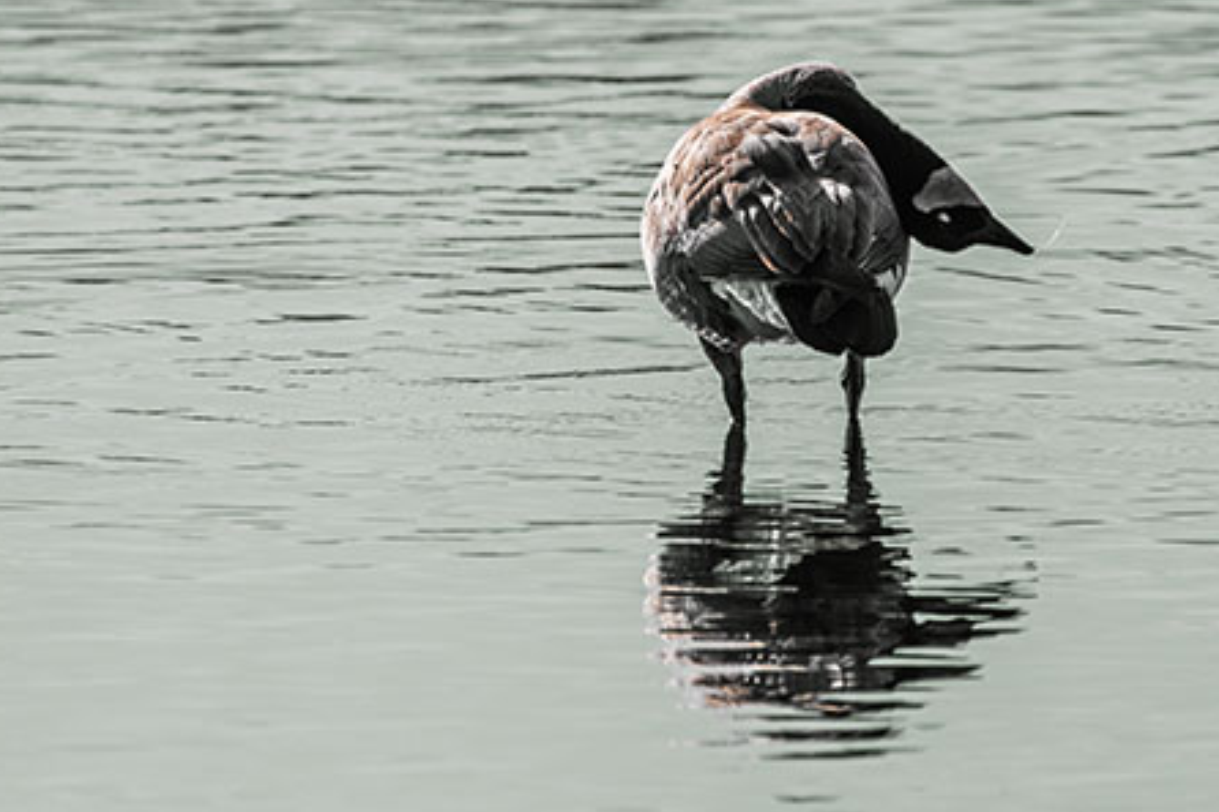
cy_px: 398
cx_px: 645
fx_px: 26570
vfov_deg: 1.8
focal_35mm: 785
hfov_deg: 2.6
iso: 1250
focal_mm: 700
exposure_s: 1/2000
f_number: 11
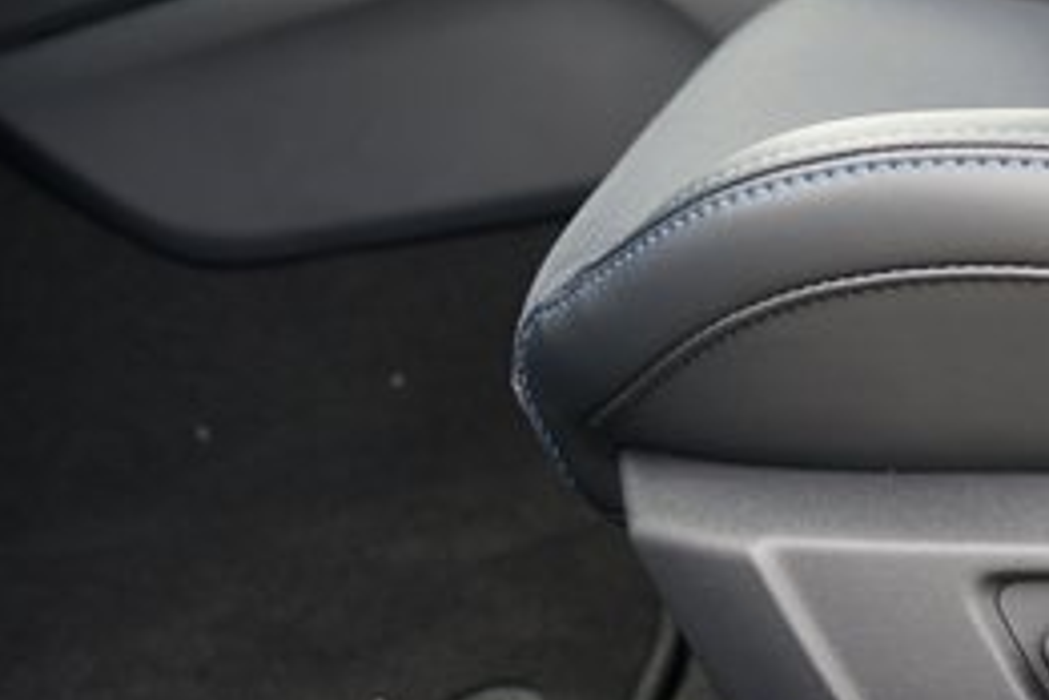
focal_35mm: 76
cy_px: 453
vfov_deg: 17.9
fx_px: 2214
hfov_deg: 24.3
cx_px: 1250
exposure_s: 1/60
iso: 250
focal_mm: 31
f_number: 4
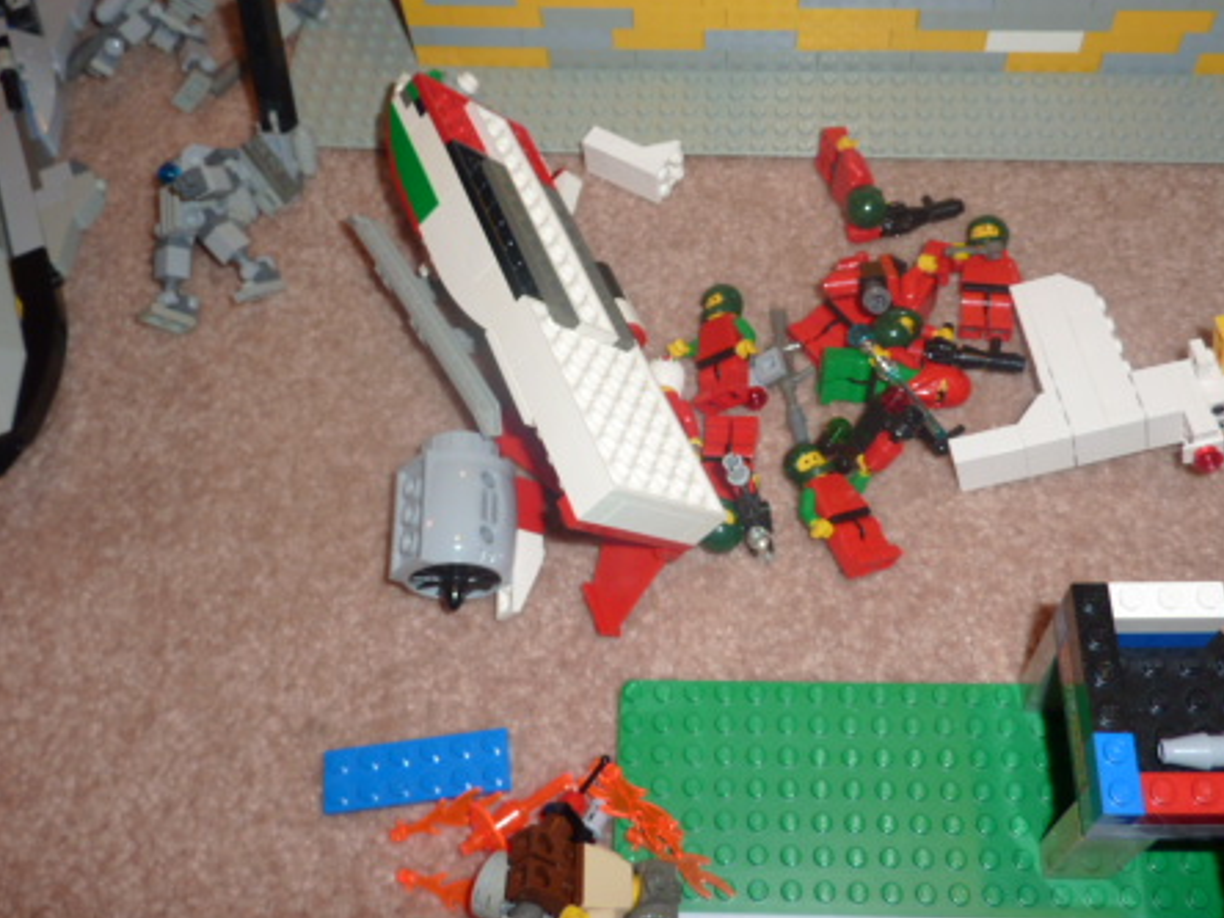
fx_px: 1273
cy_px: 312
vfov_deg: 39.2
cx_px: 634
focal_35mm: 36
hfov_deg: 51.3
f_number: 3.3
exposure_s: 1/30
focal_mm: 4.1
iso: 80
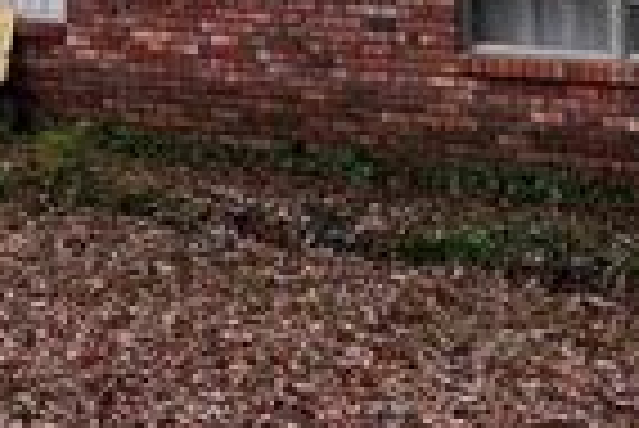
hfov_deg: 20.2
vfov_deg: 13.4
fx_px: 1688
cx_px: -112
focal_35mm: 95
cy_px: -250
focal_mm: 5.7
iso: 50
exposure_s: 1/502
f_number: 1.5
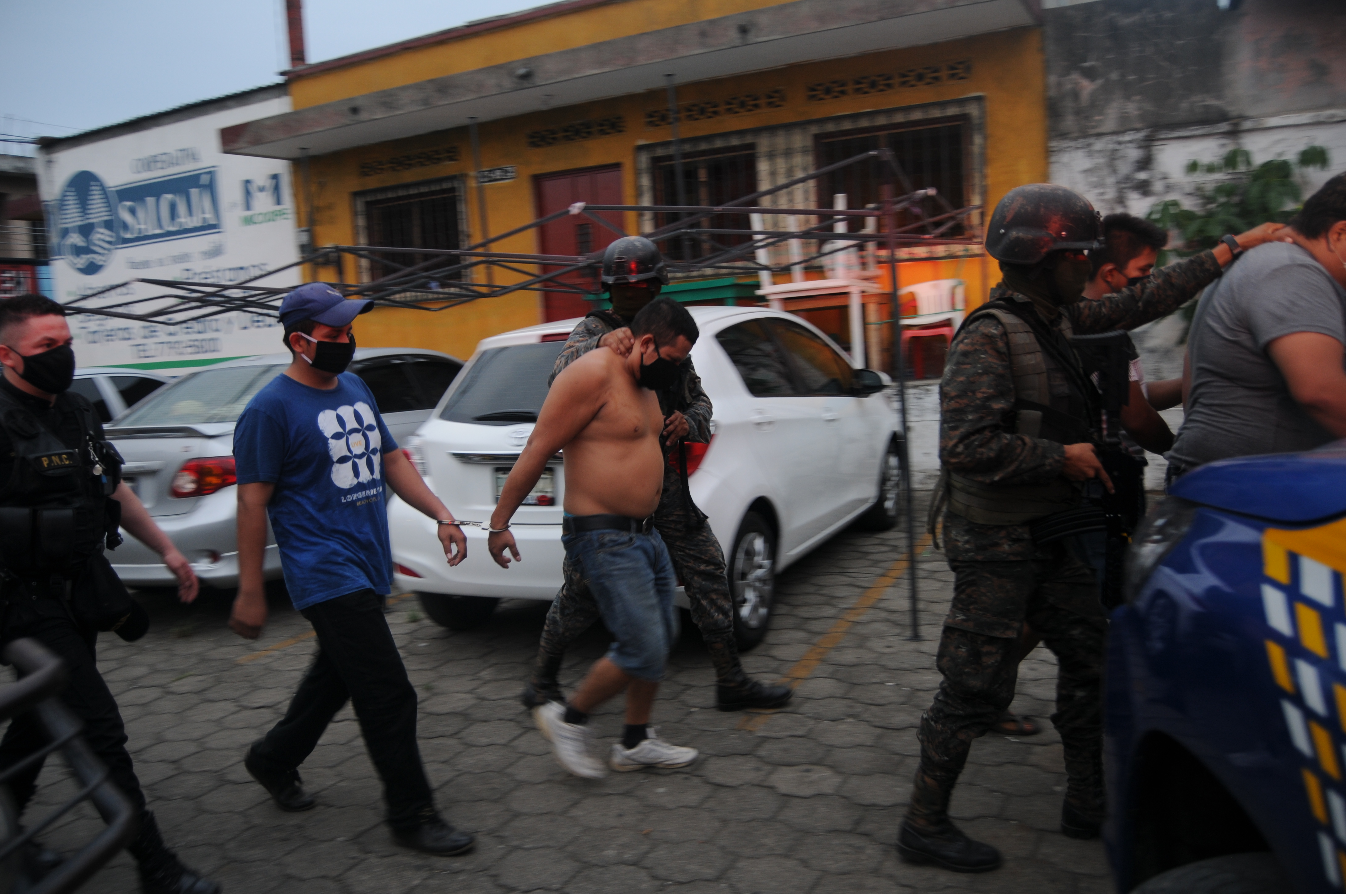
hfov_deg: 67.4
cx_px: 673
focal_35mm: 27
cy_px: 447
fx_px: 1008
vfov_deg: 47.8
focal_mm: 18
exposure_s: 1/40
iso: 200
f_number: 3.5
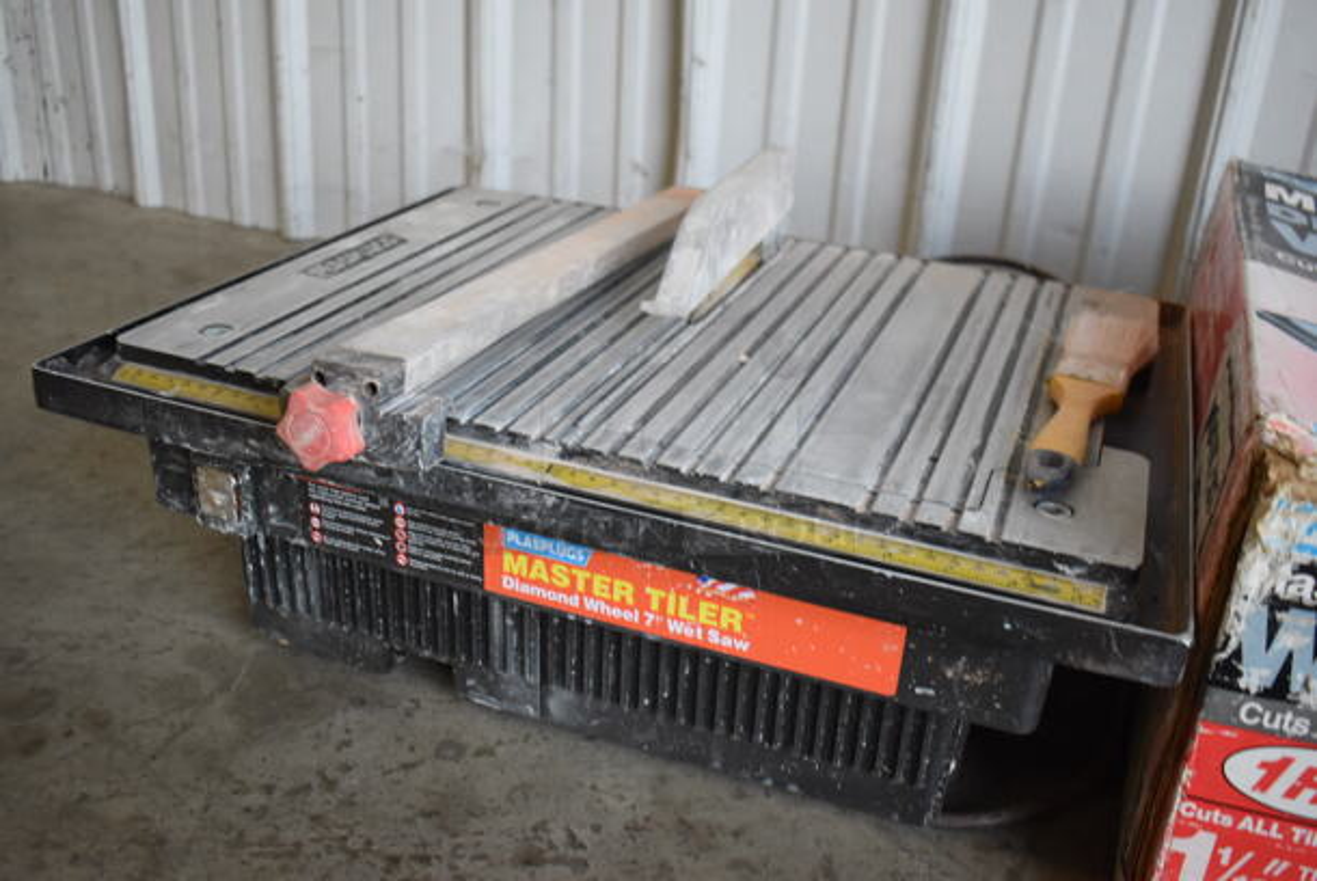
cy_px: 440
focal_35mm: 34
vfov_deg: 38.4
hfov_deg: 55.1
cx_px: 658
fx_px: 1263
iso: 800
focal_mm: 23
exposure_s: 1/250
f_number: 3.8
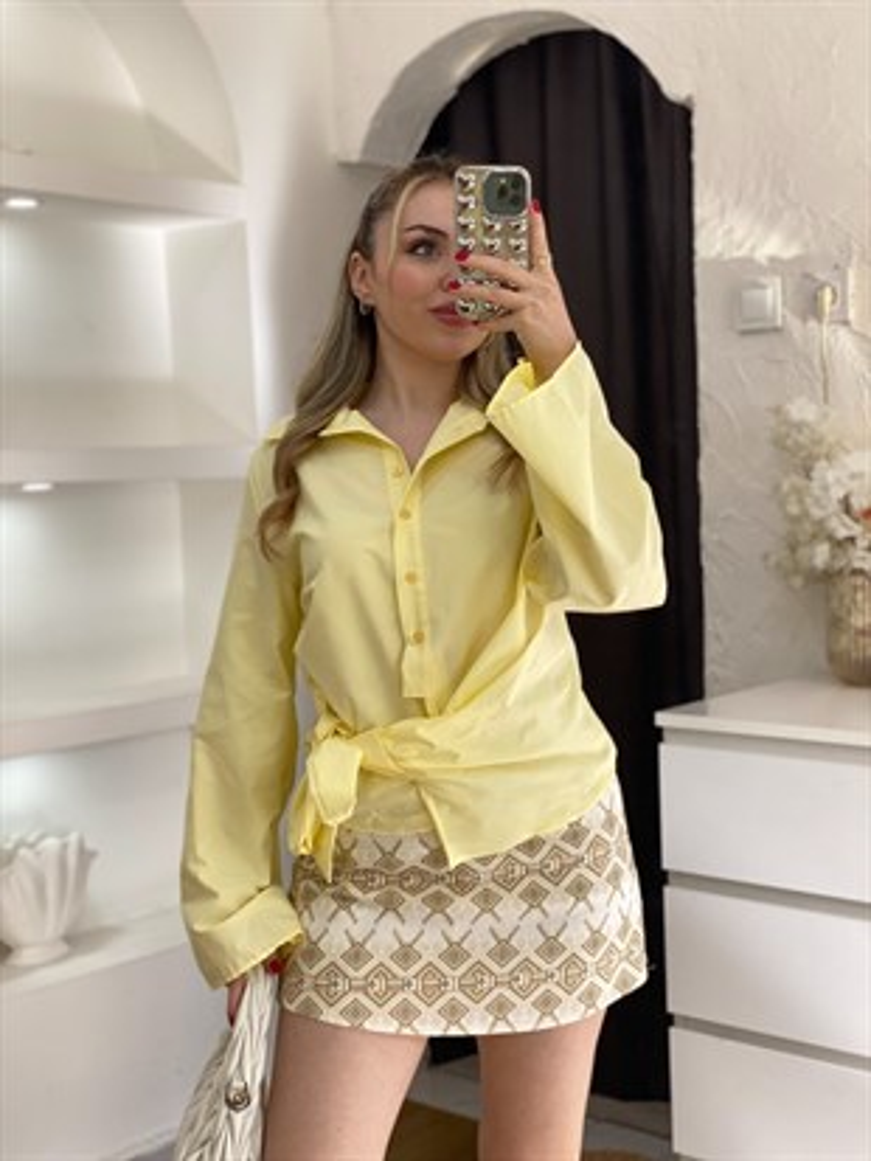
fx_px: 1744
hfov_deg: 28.0
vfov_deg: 36.8
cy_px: 580
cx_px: 436
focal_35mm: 52
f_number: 2
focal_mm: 6
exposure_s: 1/100
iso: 25
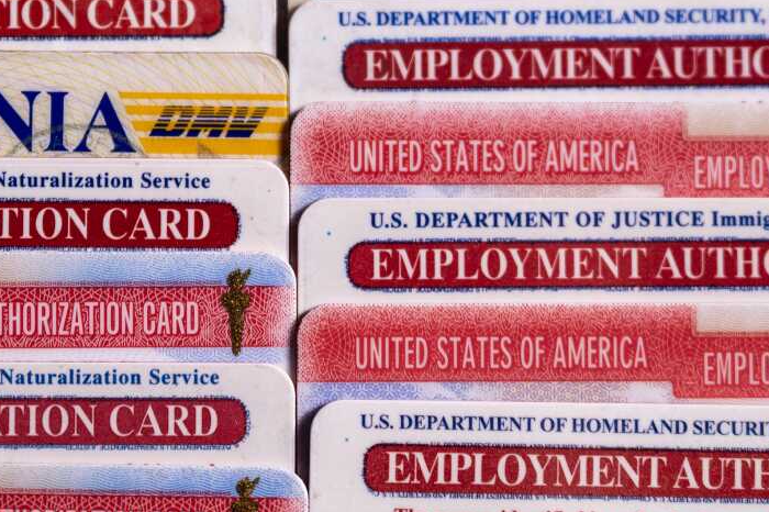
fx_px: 2349
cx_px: 256
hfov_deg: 18.5
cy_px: 134
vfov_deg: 12.4
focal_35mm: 110
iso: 100
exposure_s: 1/400
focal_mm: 70
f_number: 3.2
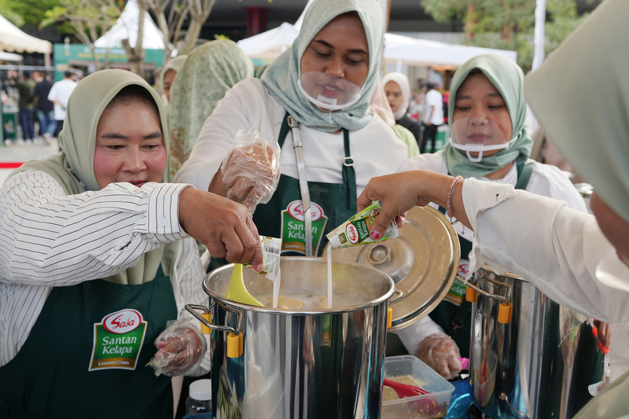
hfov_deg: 53.1
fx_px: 629
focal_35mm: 36
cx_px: 314
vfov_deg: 36.9
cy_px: 210
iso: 100
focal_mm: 24
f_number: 4
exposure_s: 1/200
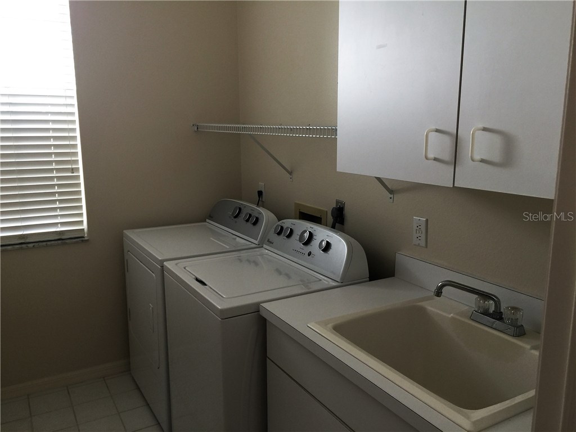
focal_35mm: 29
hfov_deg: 61.7
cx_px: 288
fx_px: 483
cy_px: 216
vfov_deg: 48.2
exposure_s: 1/15
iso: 32
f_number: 2.2
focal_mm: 4.15
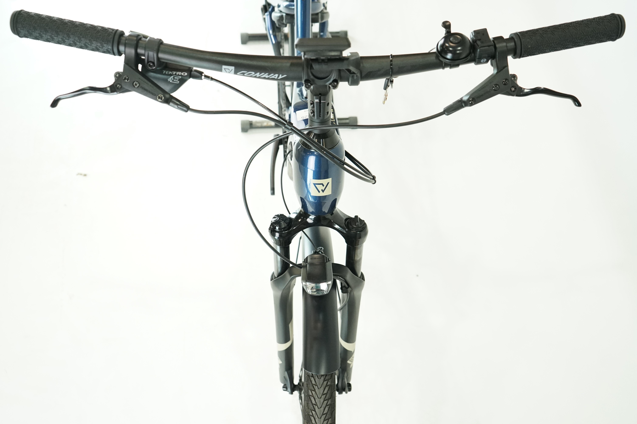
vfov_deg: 42.3
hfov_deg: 60.3
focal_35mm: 31
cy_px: 212
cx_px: 318
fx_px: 548
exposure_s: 1/200
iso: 2500
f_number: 5
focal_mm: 31
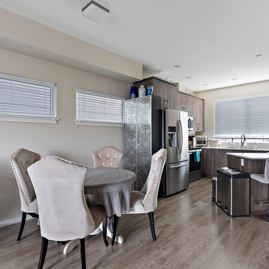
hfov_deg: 71.7
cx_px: 155
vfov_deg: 72.1
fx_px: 185
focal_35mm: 21
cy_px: 134
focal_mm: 16
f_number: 6.3
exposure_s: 1.6
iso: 400
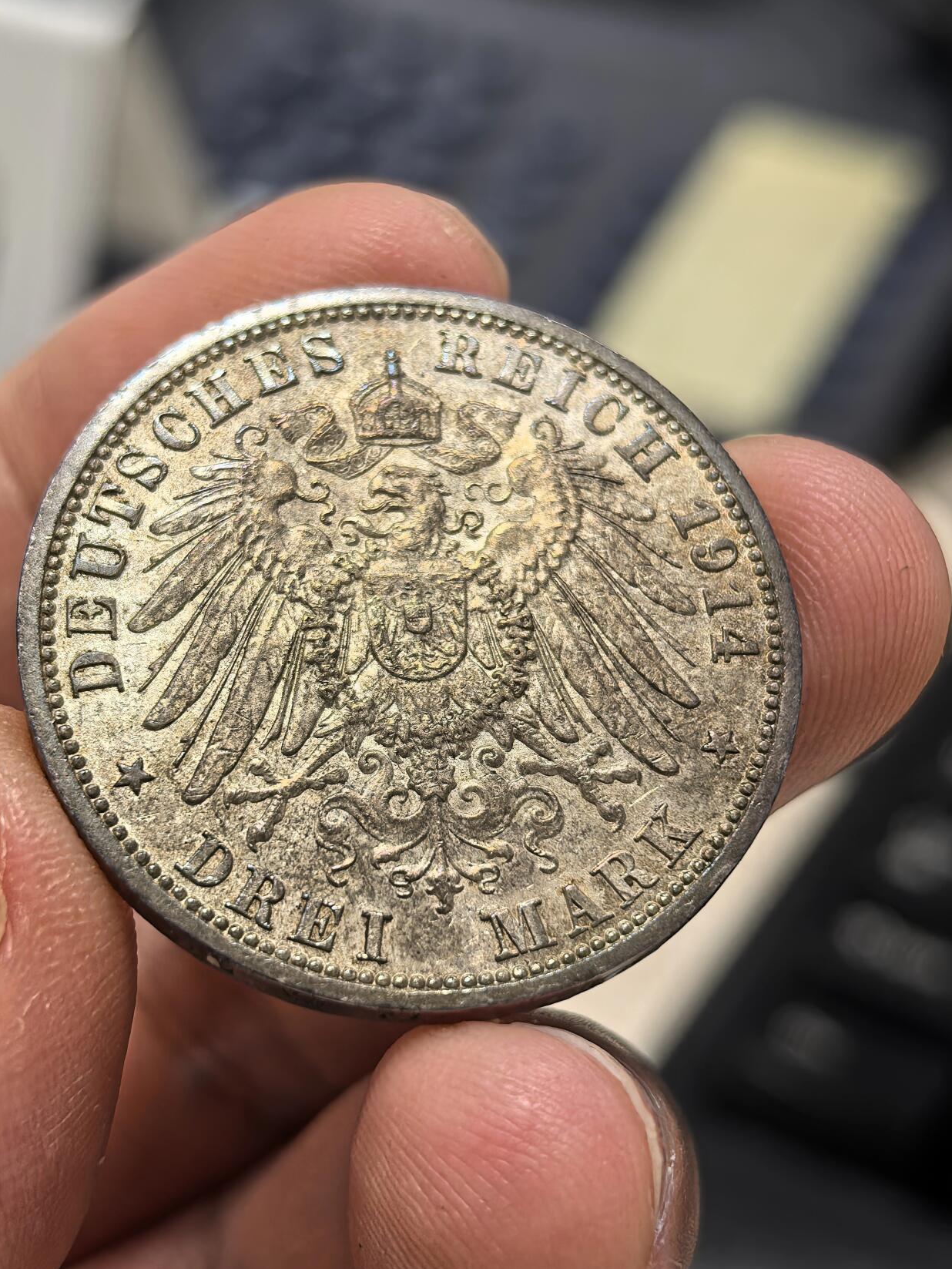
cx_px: 444
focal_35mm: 59
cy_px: 677
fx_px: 2163
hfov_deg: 24.8
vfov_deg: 32.7
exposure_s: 1/100
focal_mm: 6.98
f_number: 2
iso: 250
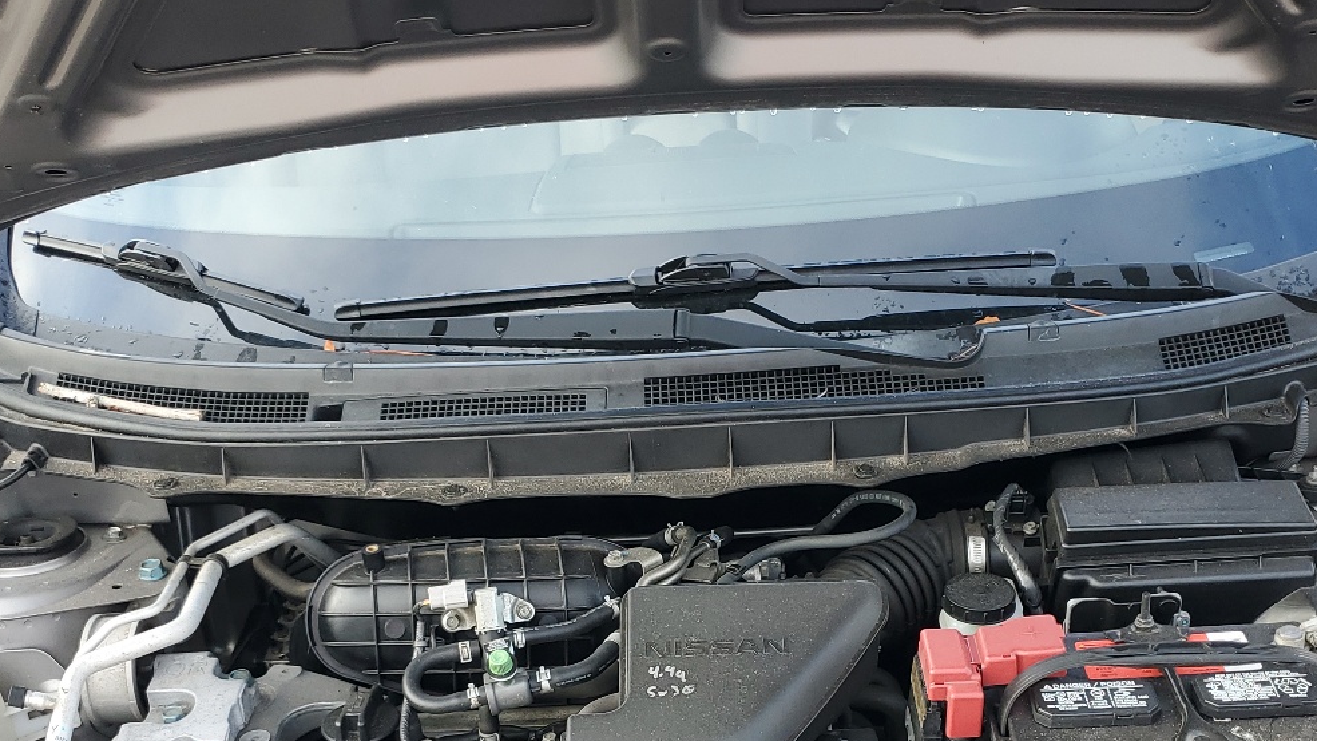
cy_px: 639
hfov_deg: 44.6
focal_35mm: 46
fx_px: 1606
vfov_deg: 25.3
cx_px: 702
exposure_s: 1/204
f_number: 1.5
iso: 50
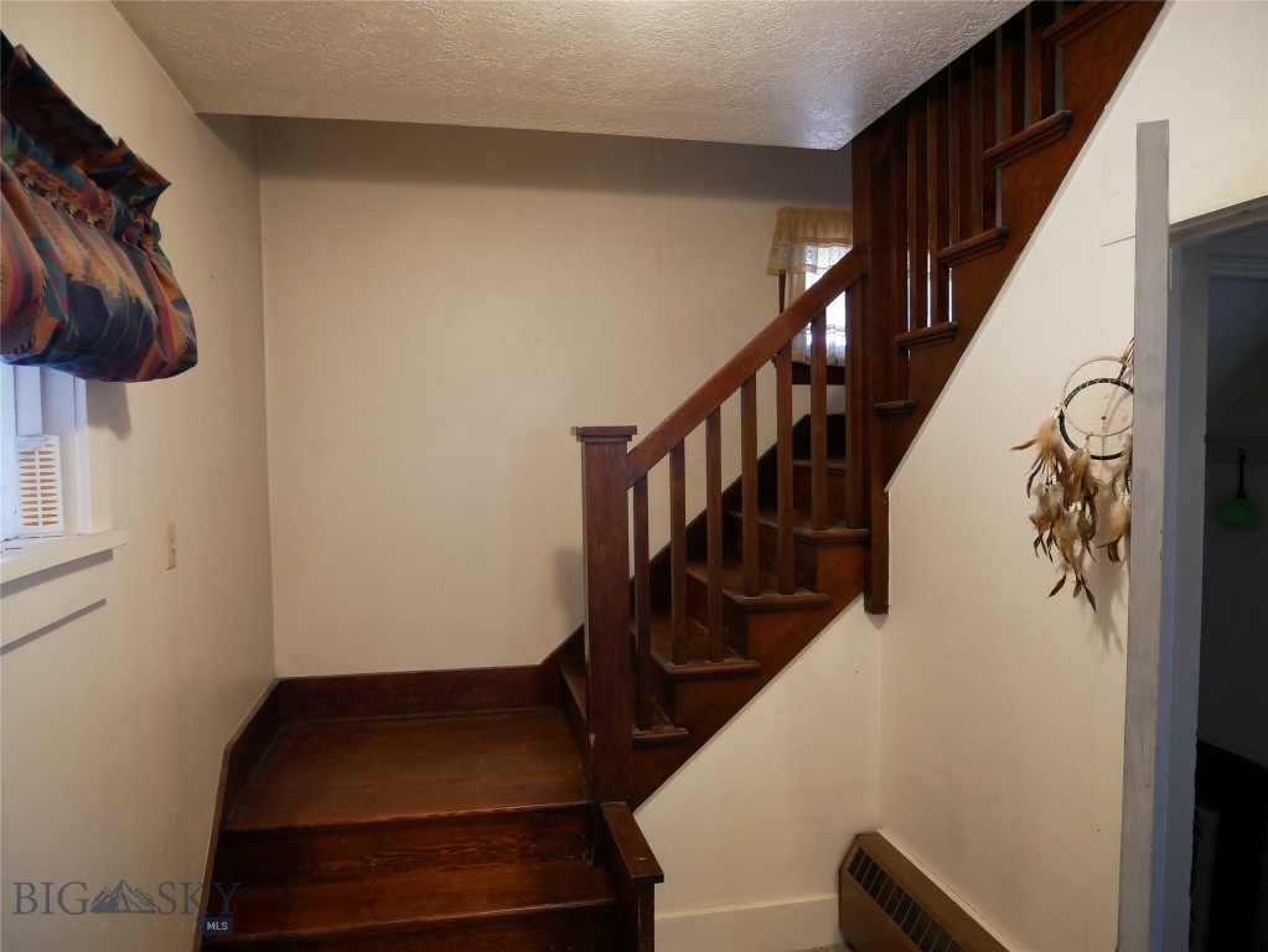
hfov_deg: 71.6
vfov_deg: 56.8
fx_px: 879
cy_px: 476
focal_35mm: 24
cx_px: 634
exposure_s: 1/60
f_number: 3.5
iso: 1250
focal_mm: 12
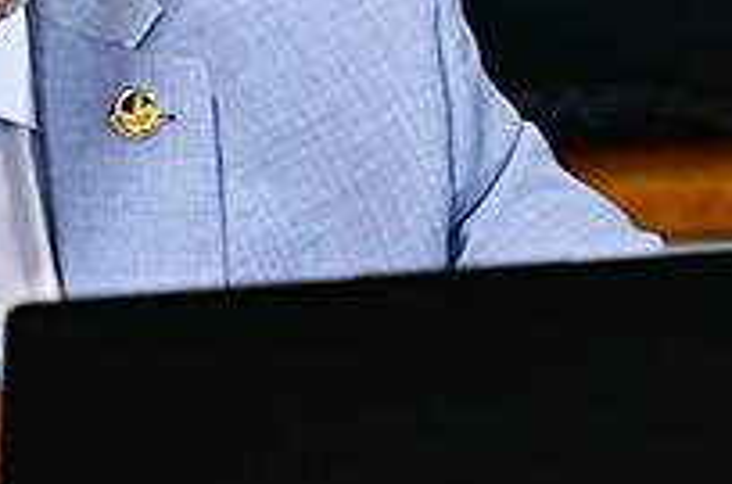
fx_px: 10244
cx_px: -50
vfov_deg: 2.7
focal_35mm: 505
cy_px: -75
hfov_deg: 4.1
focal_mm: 120
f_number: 2.8
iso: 400
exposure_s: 1/50
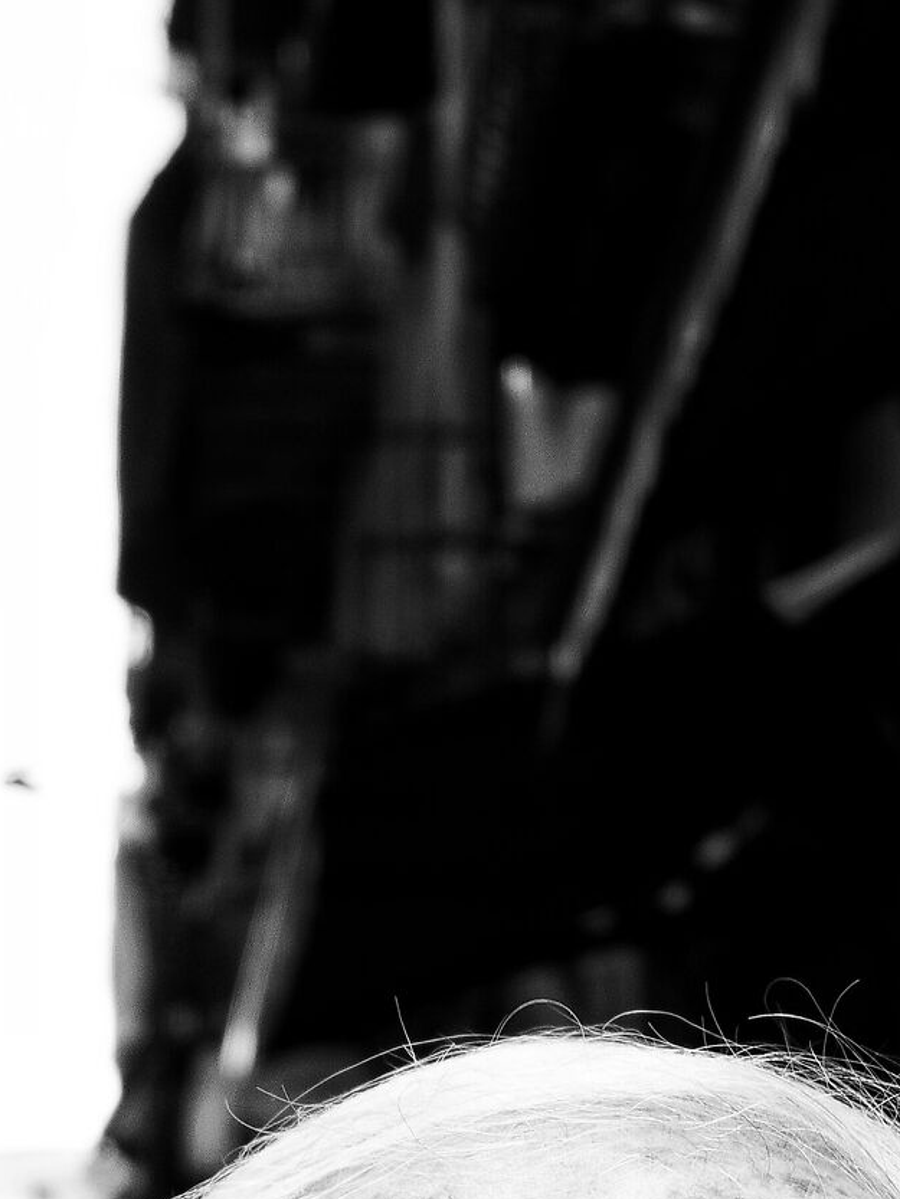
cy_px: 1449
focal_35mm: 144
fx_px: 4991
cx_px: 310
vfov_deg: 13.3
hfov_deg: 10.3
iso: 200
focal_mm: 25
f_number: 5.2
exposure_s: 1/160
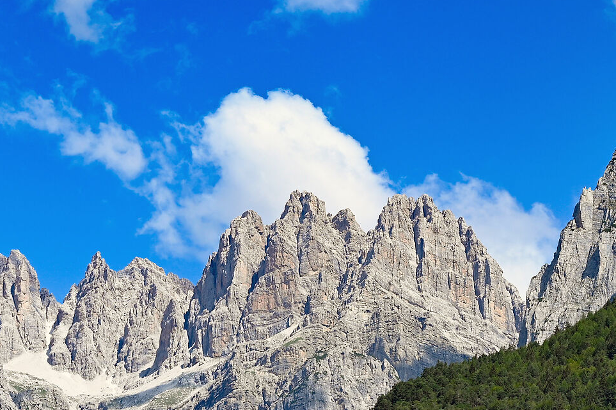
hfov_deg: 14.0
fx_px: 2514
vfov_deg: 9.3
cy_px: 359
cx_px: 290
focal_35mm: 147
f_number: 6.3
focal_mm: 59
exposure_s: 1/500
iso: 125
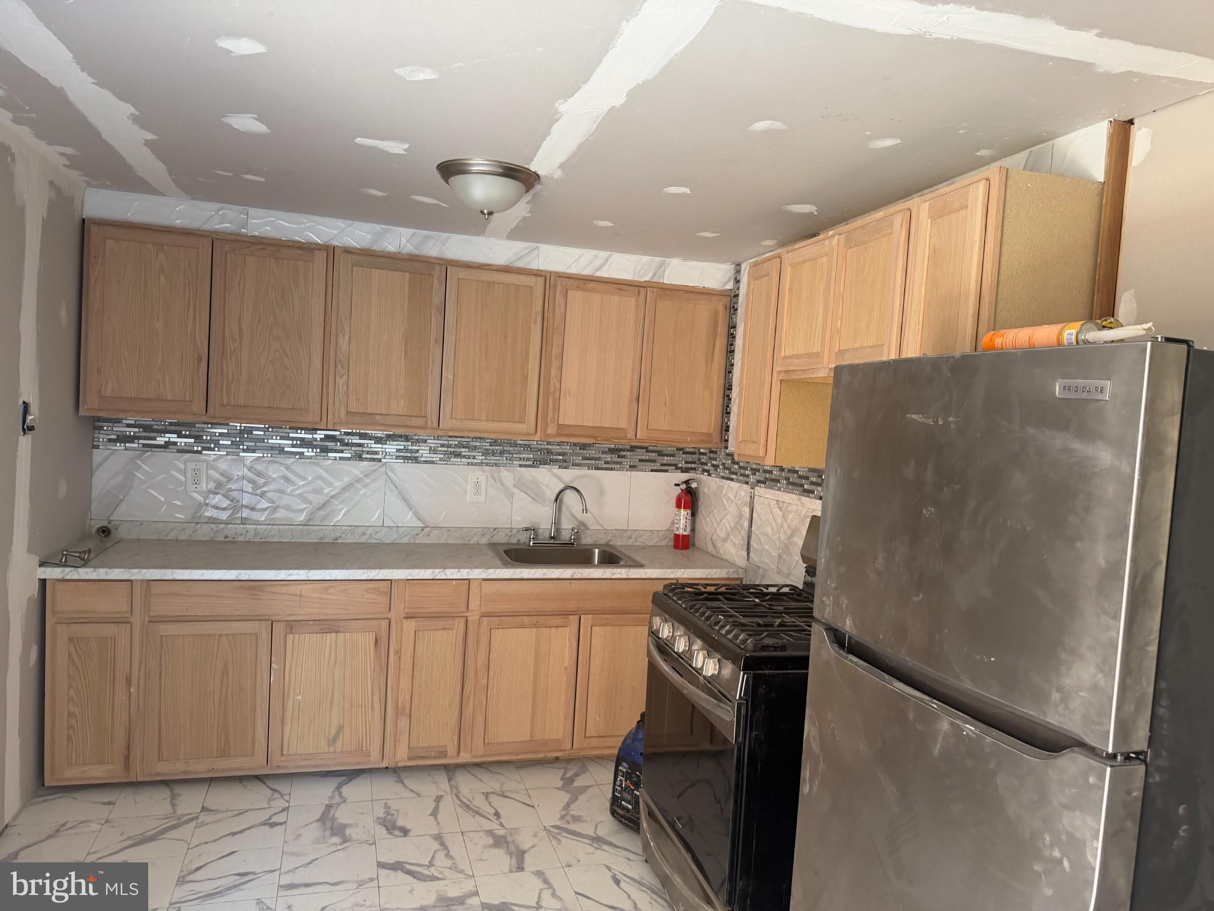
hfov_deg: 71.6
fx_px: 842
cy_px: 456
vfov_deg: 56.8
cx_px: 607
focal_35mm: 24
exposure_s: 1/114
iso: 200
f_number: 1.78
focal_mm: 6.76
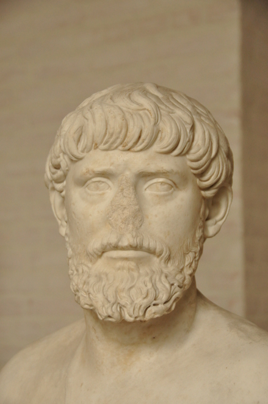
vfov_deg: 24.7
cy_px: 202
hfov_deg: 16.5
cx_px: 134
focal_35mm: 82
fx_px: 925
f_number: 5
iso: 1000
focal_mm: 55
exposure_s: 1/100
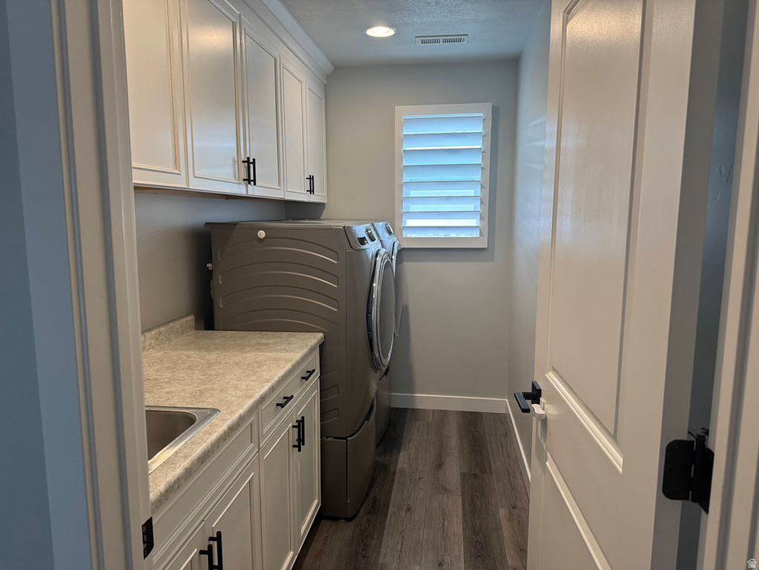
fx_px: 526
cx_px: 380
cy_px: 285
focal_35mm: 24
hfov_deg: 71.6
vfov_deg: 56.8
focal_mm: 6.76
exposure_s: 1/120
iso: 160
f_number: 1.78
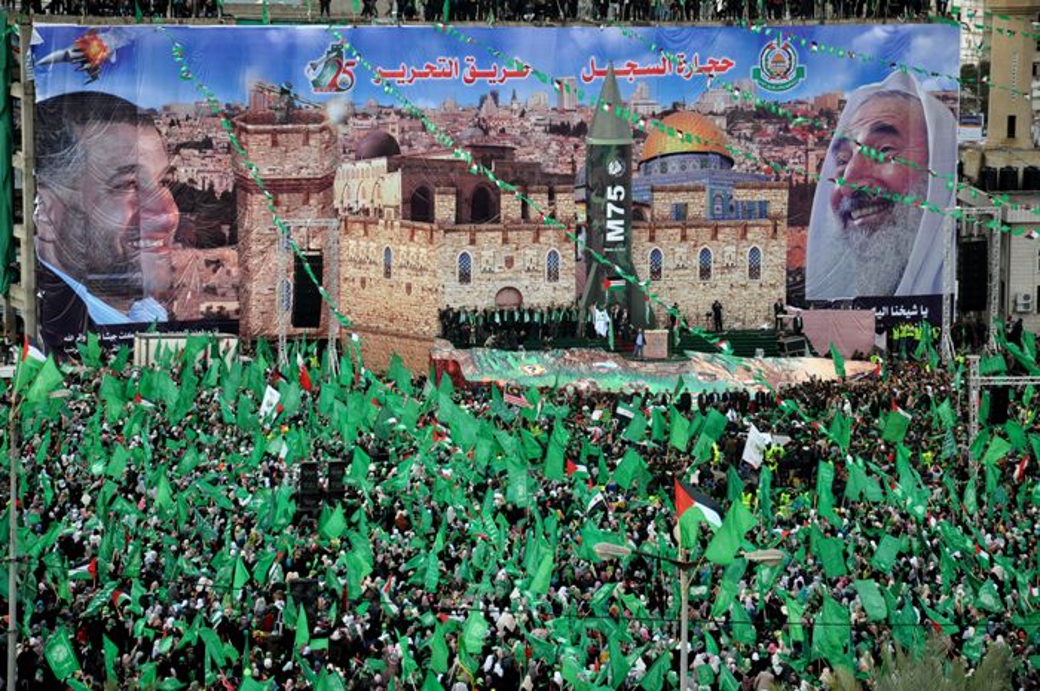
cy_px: 346
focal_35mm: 158
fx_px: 4545
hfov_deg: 13.1
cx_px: 520
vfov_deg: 8.7
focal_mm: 105
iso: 250
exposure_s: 1/400
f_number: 5.6
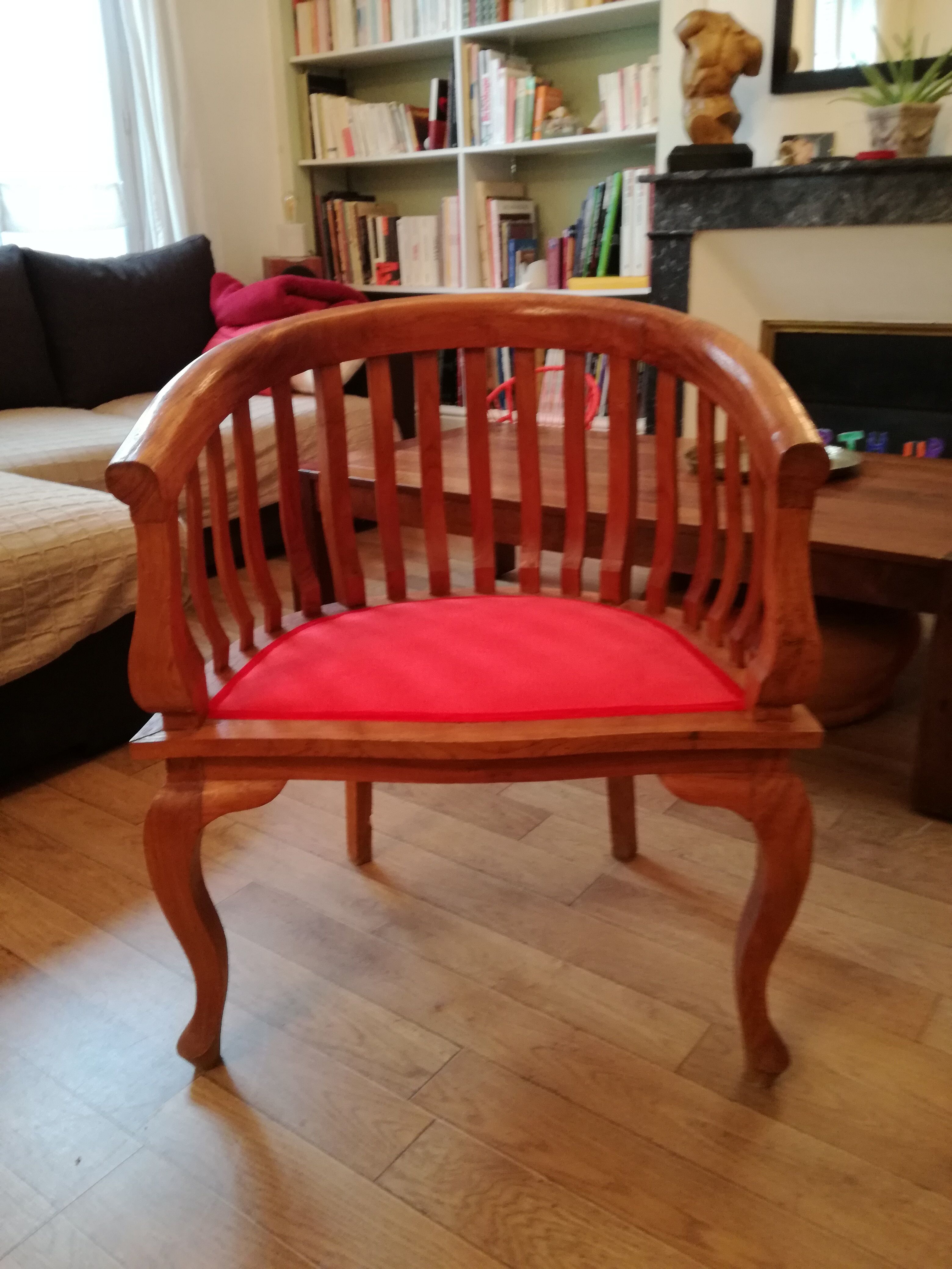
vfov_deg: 65.3
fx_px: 990
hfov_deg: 51.4
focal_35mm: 27
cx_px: 476
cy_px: 634
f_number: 2
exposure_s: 1/33.3
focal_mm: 3.79
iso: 250
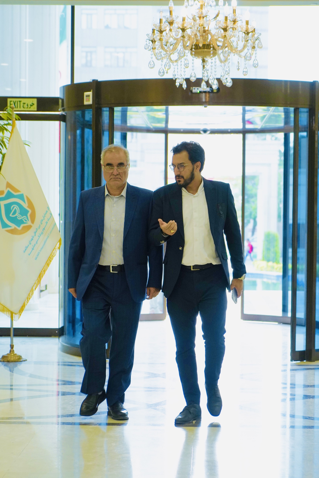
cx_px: 160
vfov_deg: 19.5
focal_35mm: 105
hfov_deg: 13.0
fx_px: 1395
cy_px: 239
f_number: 4
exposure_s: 1/200
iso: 1000
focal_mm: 70
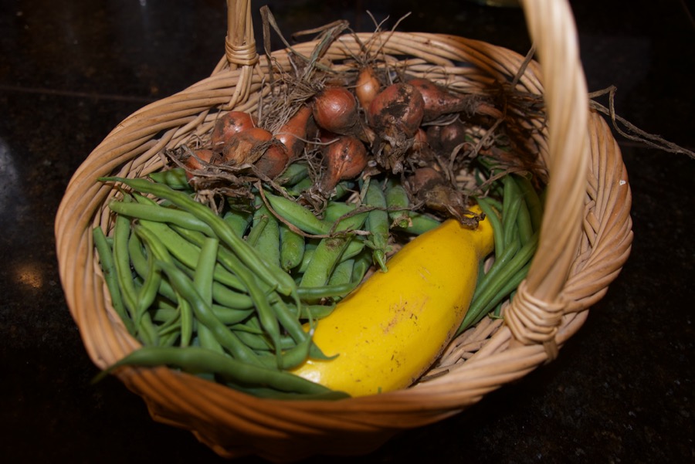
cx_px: 348
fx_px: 773
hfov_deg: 48.4
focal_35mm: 40
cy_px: 232
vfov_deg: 33.4
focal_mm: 40
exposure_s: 1/60
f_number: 5
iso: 800
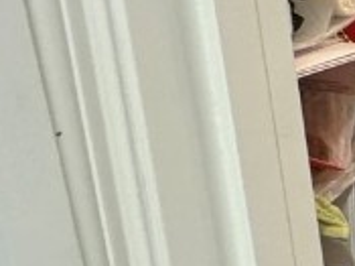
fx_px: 840
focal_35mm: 82
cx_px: 941
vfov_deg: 17.3
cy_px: 305
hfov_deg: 13.3
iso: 640
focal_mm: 2.22
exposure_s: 1/60
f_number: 2.2
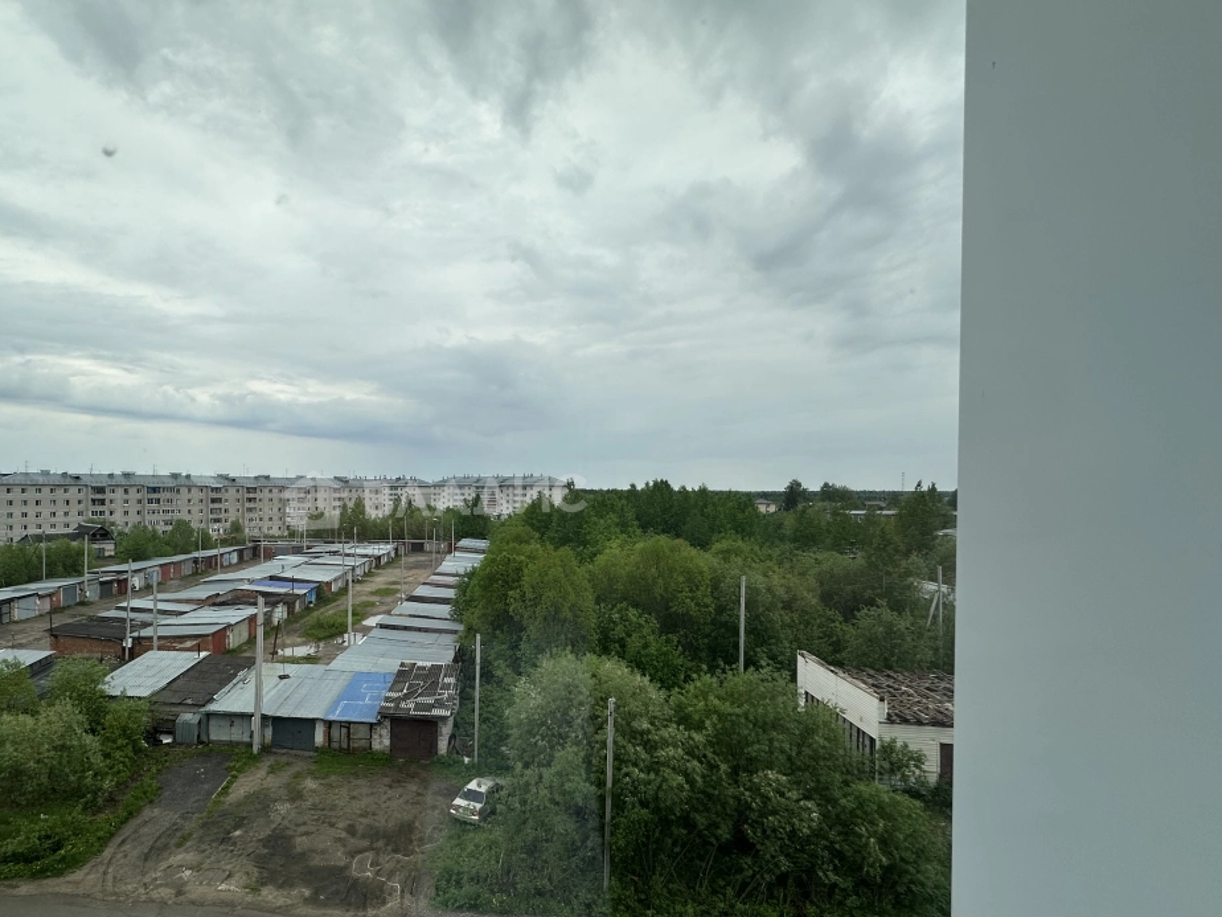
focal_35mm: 19
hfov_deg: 82.5
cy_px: 494
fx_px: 671
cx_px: 435
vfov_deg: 68.6
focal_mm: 2.22
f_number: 2.2
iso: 40
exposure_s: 1/720
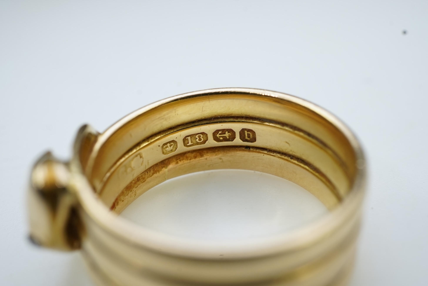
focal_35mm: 45
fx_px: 535
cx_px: 214
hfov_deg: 43.6
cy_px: 143
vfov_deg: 29.9
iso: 400
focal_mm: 30
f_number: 18
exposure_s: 1/20
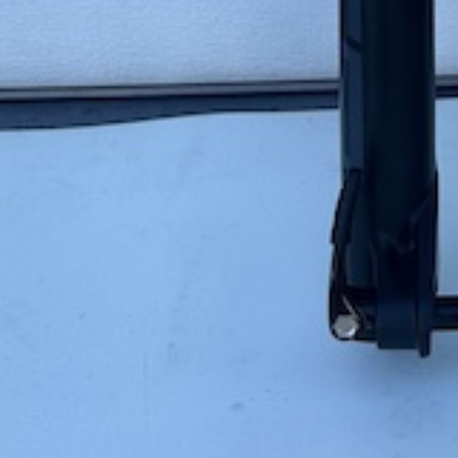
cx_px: 578
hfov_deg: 15.7
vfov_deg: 13.7
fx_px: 1587
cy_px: -487
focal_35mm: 106
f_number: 1.78
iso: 80
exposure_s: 1/580
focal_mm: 6.86
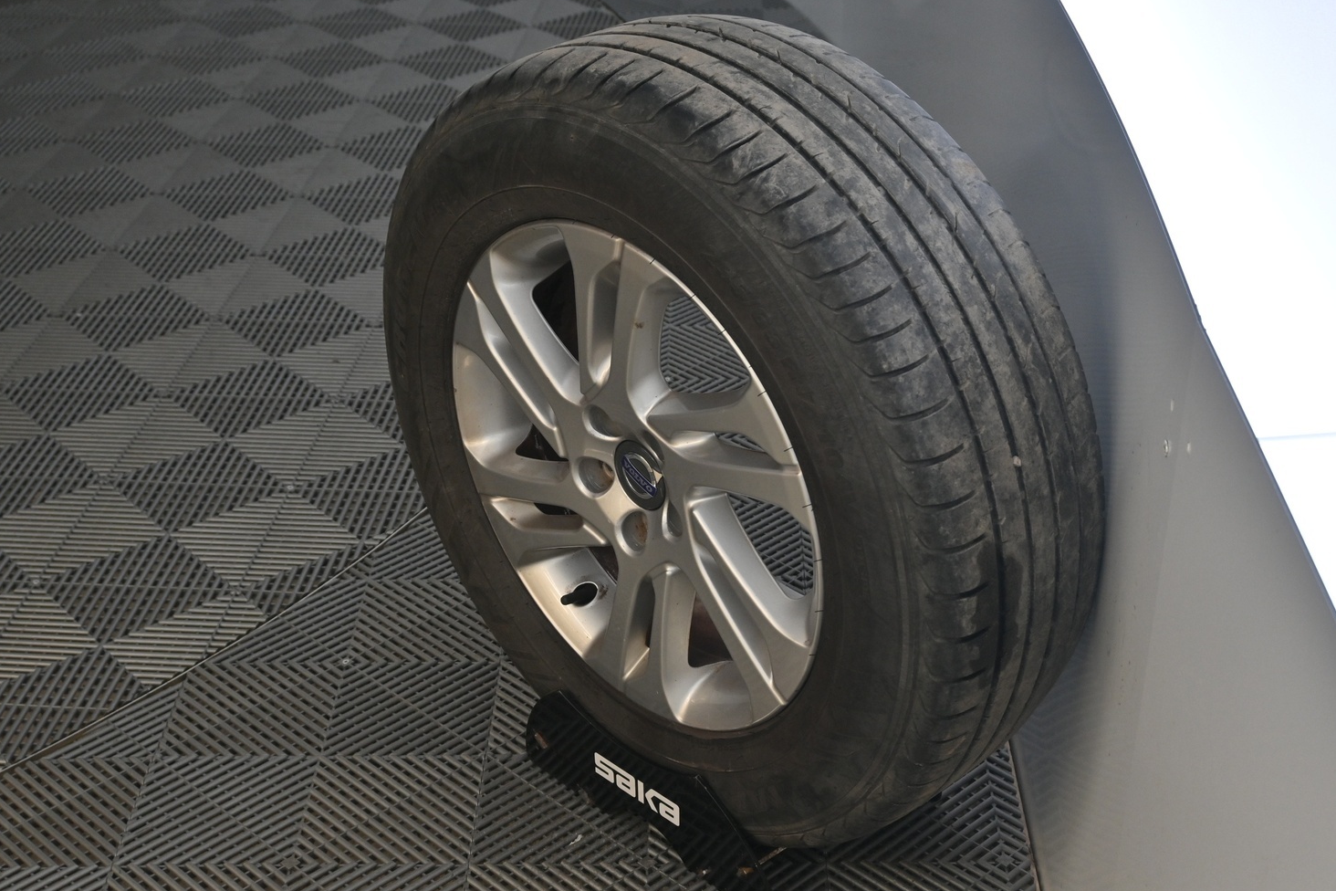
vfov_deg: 25.9
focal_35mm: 52
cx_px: 683
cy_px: 476
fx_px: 1940
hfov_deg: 38.0
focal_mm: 31.5
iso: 400
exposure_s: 1/50
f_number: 5
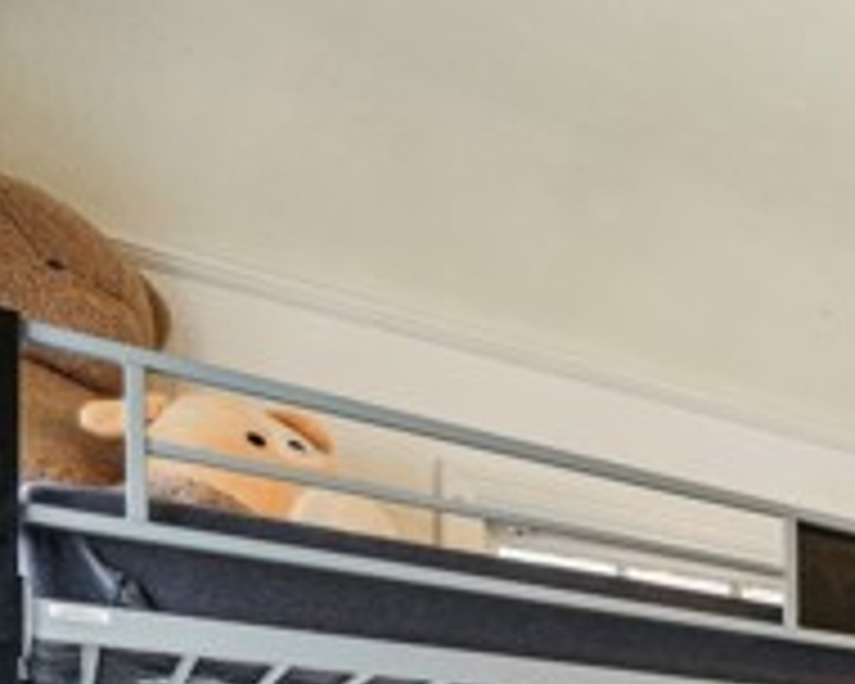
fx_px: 1037
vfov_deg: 29.8
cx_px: 1202
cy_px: 873
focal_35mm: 41
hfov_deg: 30.7
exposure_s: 1/8
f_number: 7.1
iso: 400
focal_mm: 13
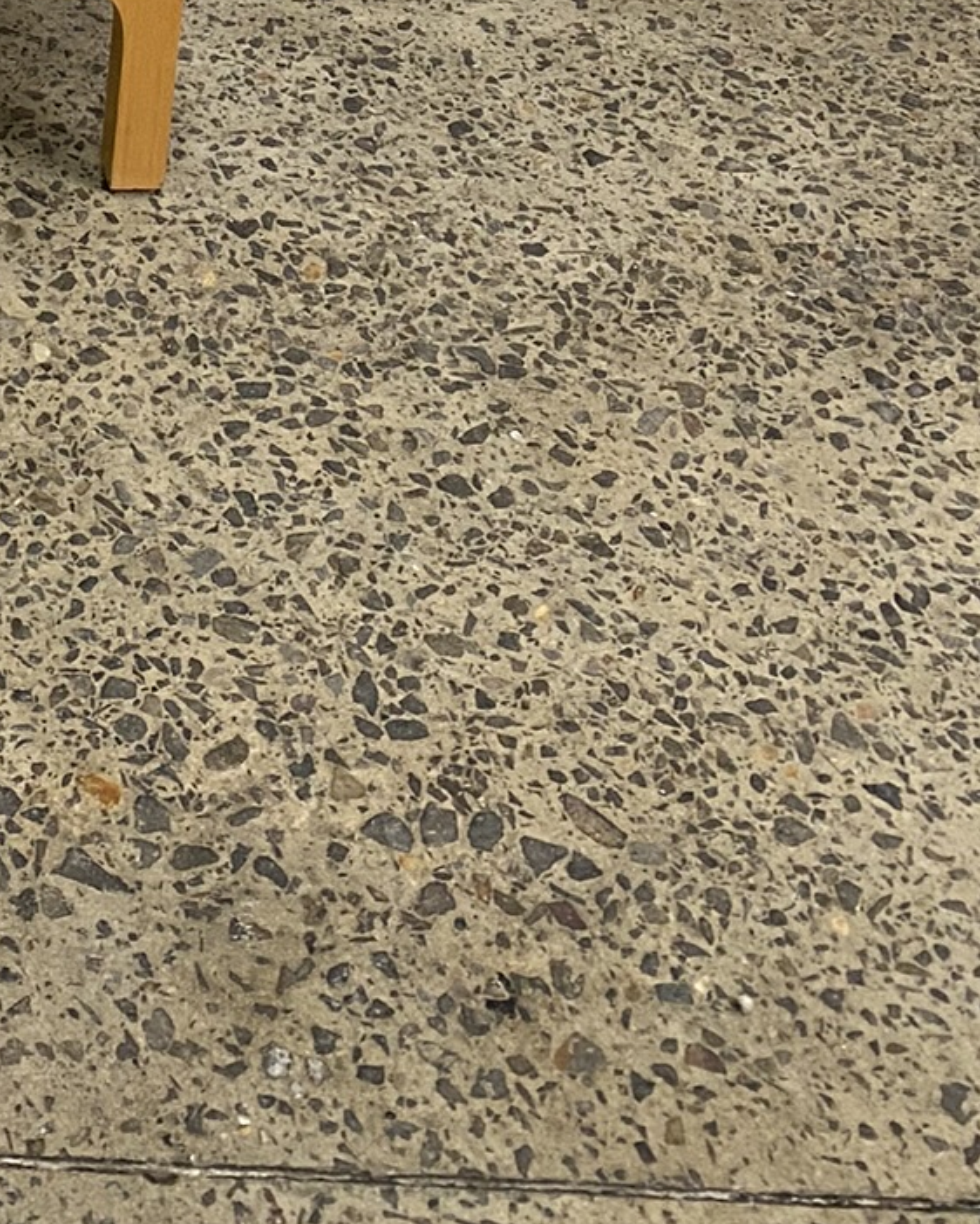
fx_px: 2682
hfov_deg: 19.1
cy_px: -441
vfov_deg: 22.5
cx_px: -300
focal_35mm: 74
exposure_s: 1/50
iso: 100
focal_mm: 4.25
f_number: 1.8
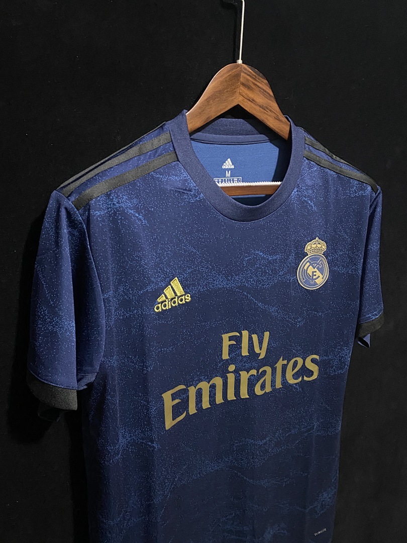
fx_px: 408
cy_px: 272
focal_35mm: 26
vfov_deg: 67.3
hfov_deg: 53.1
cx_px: 204
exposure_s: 1/30
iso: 800
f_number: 1.8
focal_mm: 4.25
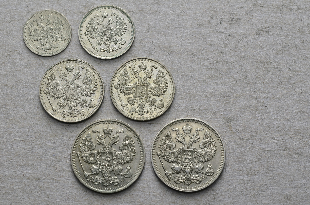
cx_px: 155
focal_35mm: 72
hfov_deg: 28.1
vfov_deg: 18.8
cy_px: 102
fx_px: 619
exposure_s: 1/250
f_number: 14
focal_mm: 48
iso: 400
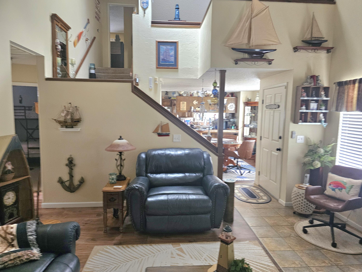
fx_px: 241
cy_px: 136
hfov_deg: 73.9
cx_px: 181
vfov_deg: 58.9
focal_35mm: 23
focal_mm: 6.3
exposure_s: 1/60.2
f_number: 1.7
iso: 500
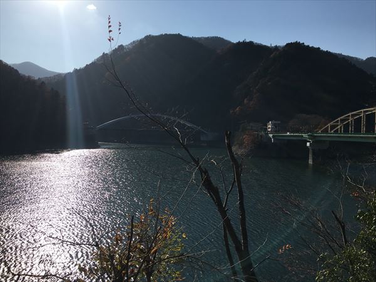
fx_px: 315
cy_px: 141
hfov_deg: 61.7
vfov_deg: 48.2
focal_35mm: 29
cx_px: 188
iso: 25
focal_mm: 4.15
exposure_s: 1/4049
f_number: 2.2
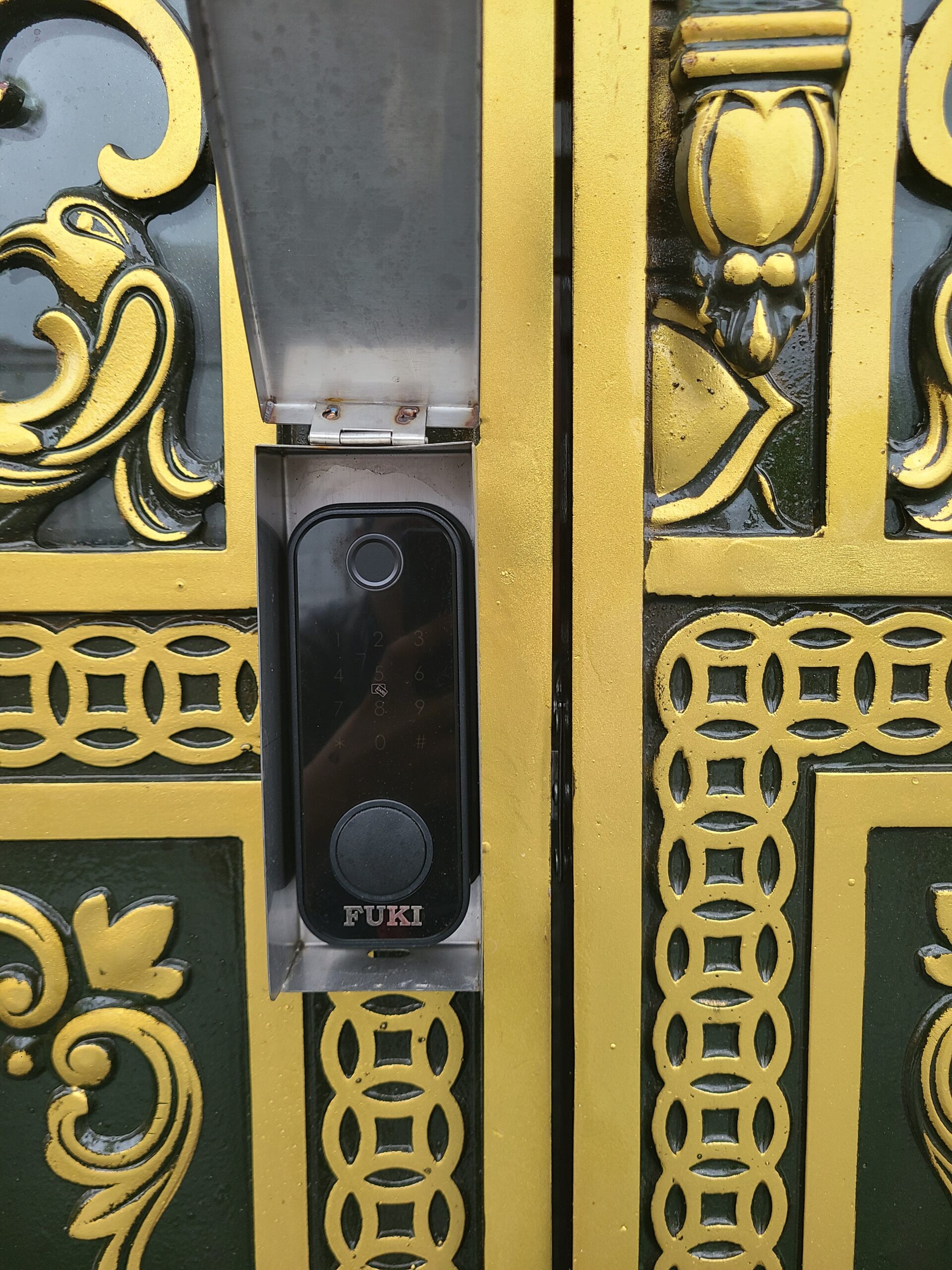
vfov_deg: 67.3
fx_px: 953
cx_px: 476
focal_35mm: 26
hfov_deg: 53.1
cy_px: 635
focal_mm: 5.4
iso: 64
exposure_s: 1/120
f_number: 1.8
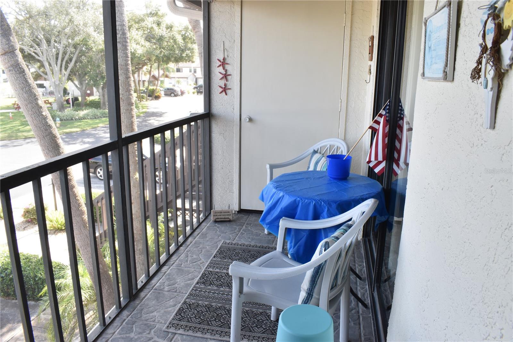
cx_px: 256
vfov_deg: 47.9
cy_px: 171
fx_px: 385
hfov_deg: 67.4
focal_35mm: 27
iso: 720
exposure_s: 1/30
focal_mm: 18
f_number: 13
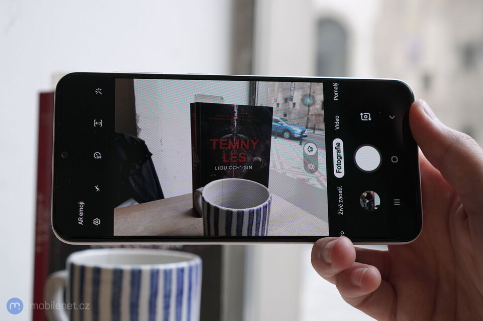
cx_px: 242
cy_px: 160
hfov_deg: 36.3
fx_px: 738
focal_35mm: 55
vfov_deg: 24.6
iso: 2000
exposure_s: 1/160
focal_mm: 55
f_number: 7.1
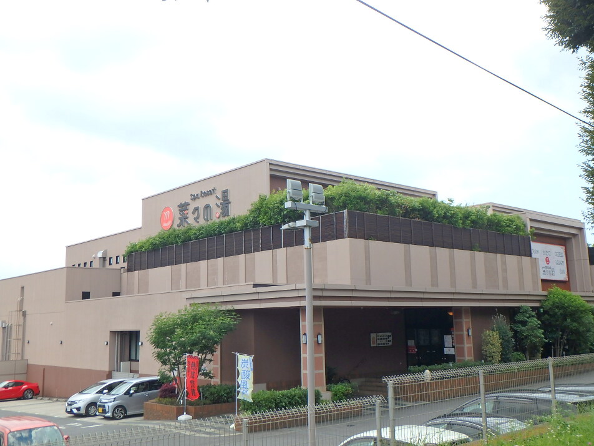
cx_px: 297
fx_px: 618
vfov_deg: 39.7
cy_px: 223
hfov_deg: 51.4
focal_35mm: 36
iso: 125
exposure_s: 1/320
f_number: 5
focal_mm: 6.4
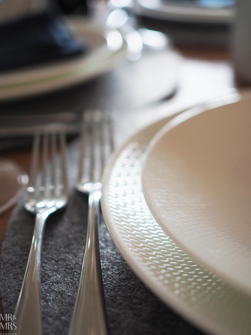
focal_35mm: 50
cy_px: 168
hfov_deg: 29.1
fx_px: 483
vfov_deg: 38.2
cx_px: 126
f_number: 2
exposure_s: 1/30
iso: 200
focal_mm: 25
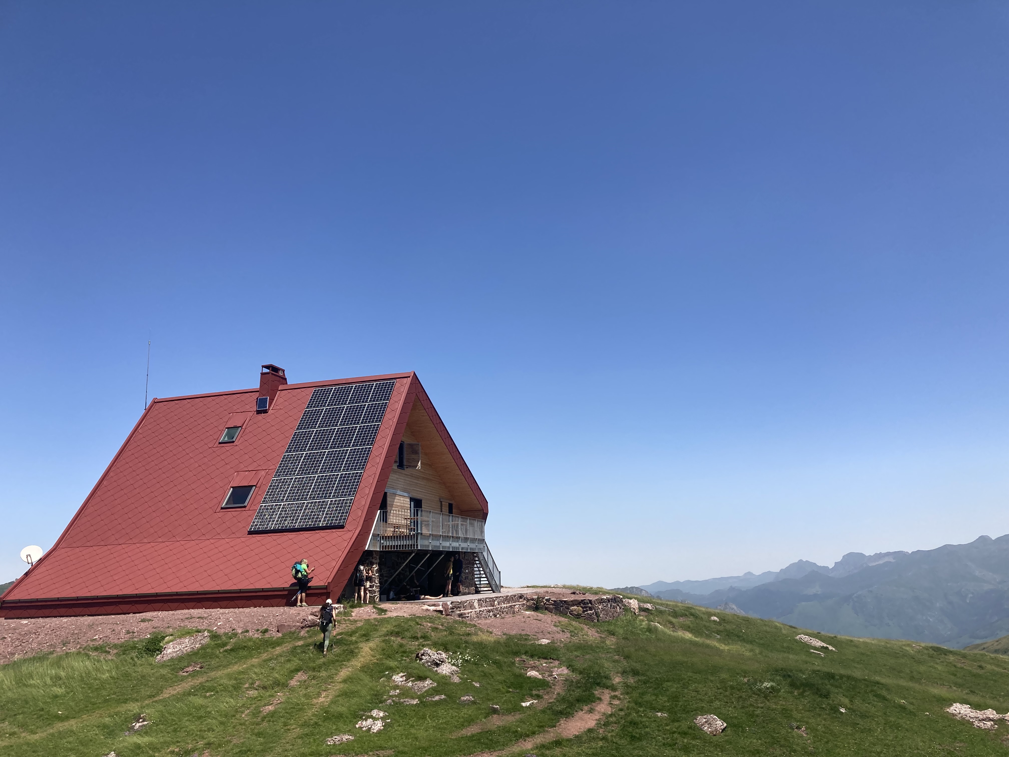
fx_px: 816
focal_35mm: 28
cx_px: 504
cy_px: 378
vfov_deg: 49.7
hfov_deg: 63.4
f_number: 1.8
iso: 20
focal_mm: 3.99
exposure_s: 1/2315
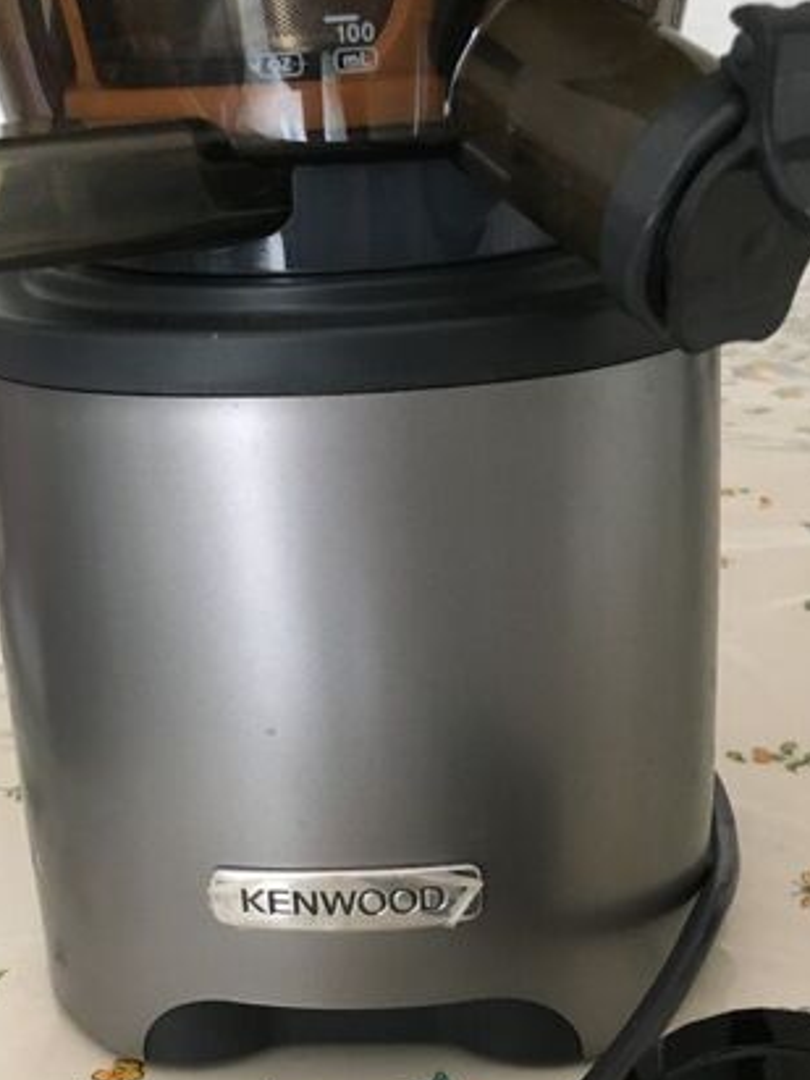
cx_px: 364
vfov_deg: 40.8
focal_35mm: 45
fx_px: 1404
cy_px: 820
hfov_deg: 32.2
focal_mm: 4.15
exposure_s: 1/20
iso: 200
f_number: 2.2
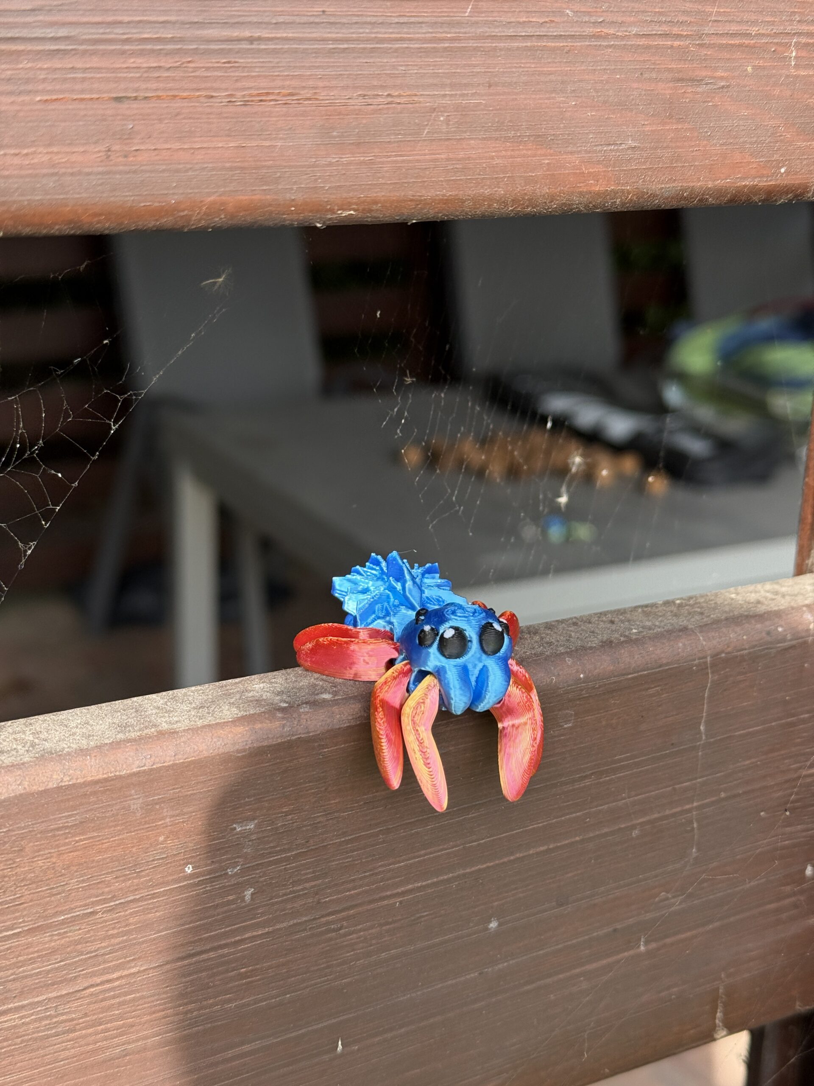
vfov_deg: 39.7
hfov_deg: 30.3
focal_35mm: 48
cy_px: 543
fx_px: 1505
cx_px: 407
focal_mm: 6.76
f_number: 1.78
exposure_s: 1/928
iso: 64
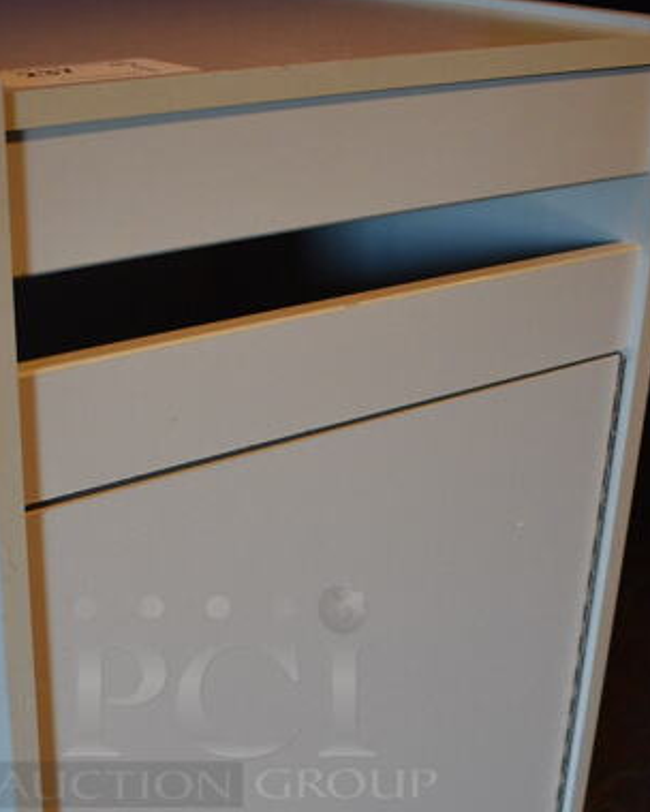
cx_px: 218
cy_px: 696
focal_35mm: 61
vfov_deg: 29.9
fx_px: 1467
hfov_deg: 24.9
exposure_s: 1/125
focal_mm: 18
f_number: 3.5
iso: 1400
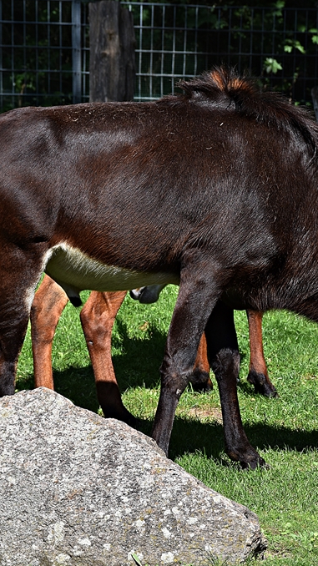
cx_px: 209
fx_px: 2850
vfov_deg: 11.3
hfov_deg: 6.4
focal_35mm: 190
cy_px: 282
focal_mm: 80
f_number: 9
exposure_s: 1/320
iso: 200
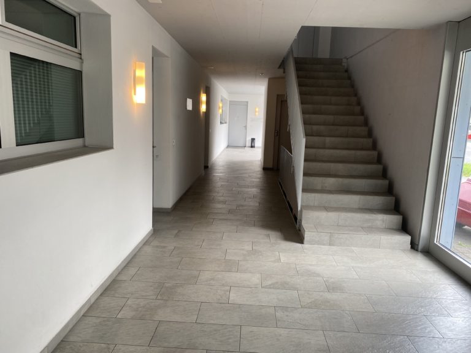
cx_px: 236
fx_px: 354
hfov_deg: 67.3
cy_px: 176
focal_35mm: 26
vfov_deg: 53.1
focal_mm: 4.25
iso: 100
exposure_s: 1/100
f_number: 1.8
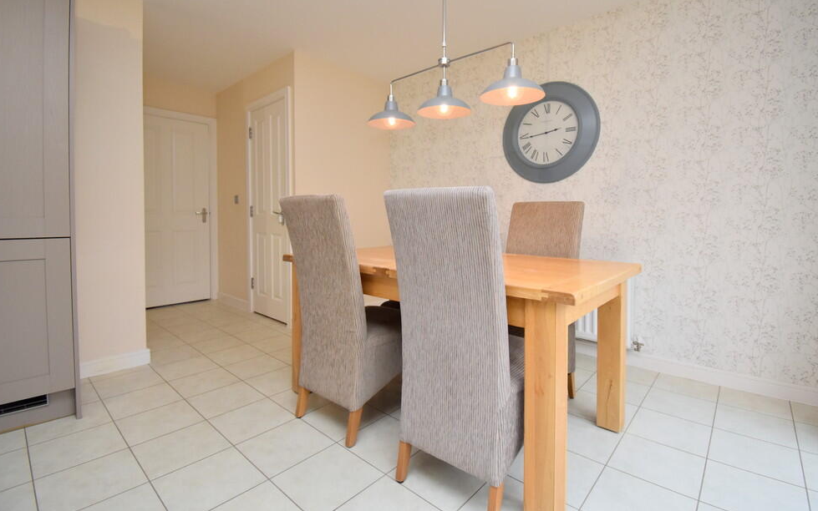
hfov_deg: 97.8
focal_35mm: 16
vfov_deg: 71.1
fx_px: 357
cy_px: 230
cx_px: 417
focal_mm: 10
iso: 800
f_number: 5
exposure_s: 1/200
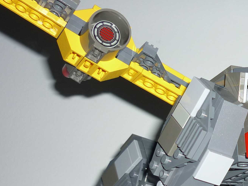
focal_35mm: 82
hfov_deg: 23.2
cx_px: 224
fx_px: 587
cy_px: 159
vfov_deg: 17.8
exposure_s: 1/60
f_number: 2.8
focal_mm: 5.5
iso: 100
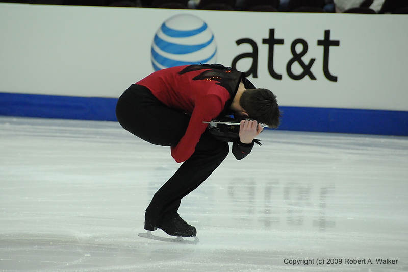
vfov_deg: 4.6
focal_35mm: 300
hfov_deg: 6.9
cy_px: 136
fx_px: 3399
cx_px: 204
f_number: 5.6
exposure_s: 1/1000
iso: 3200
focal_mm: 200
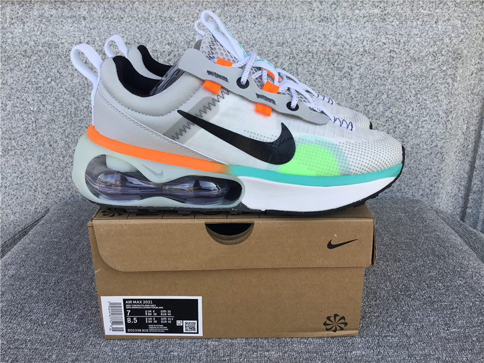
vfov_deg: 45.4
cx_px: 242
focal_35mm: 31
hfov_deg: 58.4
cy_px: 182
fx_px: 433
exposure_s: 1/196
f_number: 2.4
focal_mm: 3.3
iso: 25
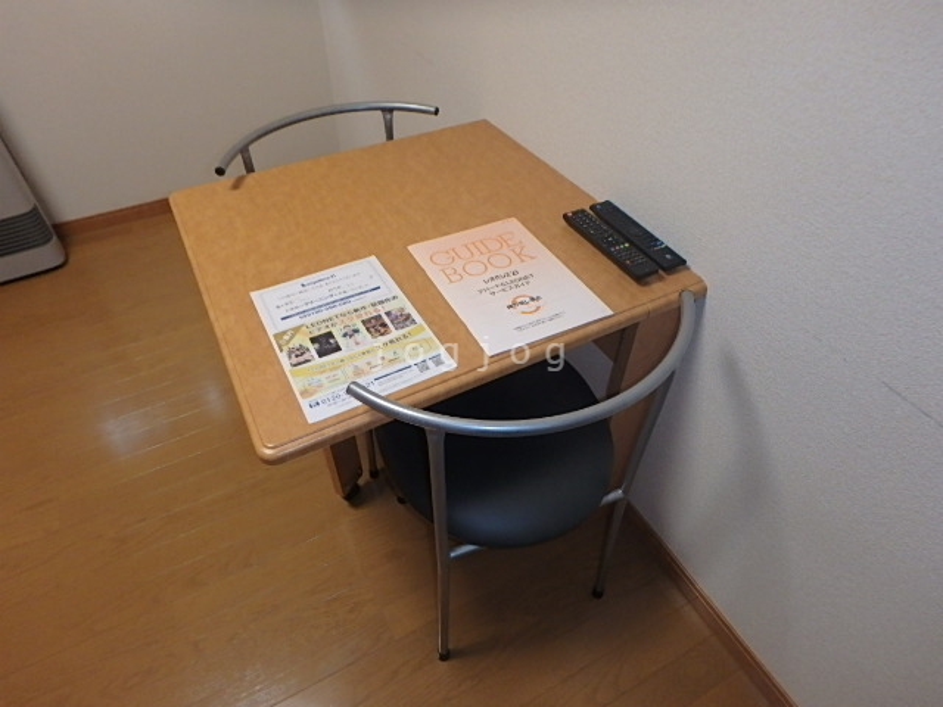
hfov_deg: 79.0
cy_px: 354
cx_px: 472
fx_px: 572
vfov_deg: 63.4
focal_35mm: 21
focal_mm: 3.7
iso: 400
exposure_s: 1/30
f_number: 3.5
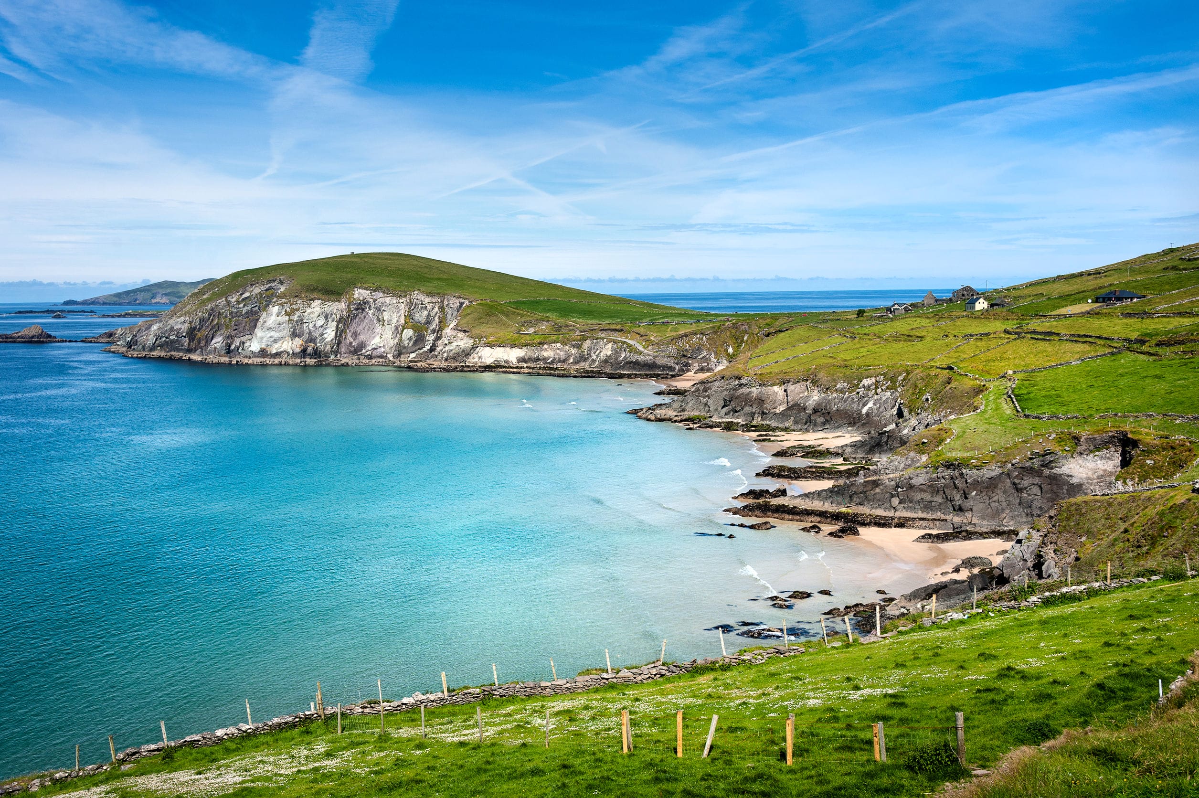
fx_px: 1198
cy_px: 399
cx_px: 600
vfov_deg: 36.8
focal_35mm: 36
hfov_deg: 53.2
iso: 100
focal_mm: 36
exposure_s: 1/800
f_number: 9
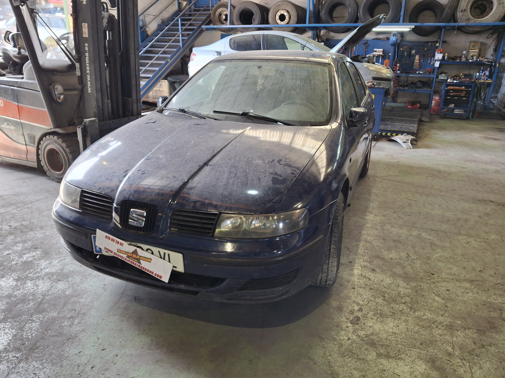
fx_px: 365
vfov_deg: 54.9
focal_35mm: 25
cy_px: 189
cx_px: 252
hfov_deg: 69.4
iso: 200
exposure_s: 1/100
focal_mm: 4.69
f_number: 1.8
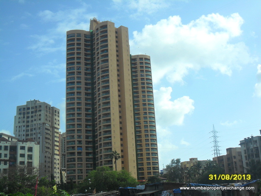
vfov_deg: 32.9
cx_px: 130
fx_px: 332
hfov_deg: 42.9
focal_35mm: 44
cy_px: 98
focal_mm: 7.8
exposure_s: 1/1000
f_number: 4.5
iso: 100
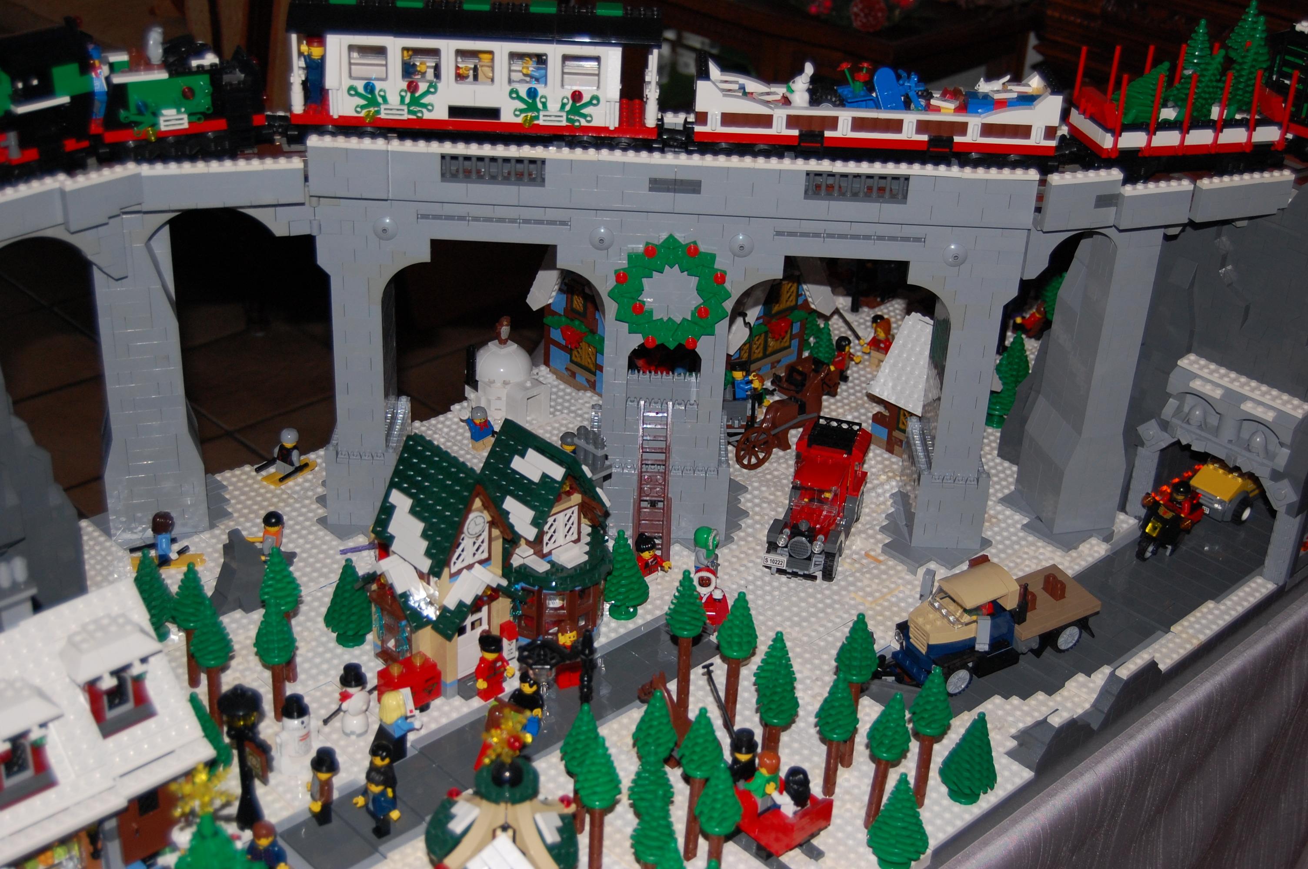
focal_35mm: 48
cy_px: 434
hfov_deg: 41.1
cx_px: 654
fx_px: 1742
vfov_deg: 28.0
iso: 400
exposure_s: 1/60
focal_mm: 32
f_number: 4.5
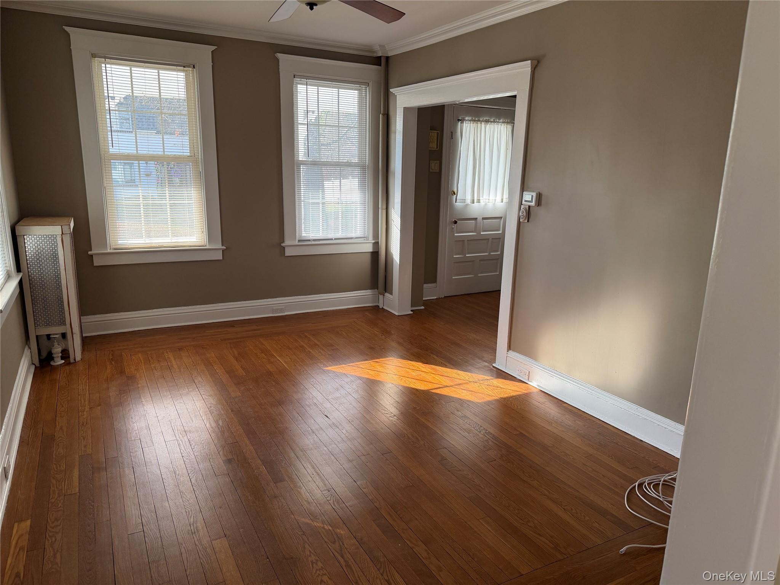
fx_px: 541
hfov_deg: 71.6
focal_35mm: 24
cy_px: 292
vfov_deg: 56.8
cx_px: 390
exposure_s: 1/208
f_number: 1.78
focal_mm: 6.76
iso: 125
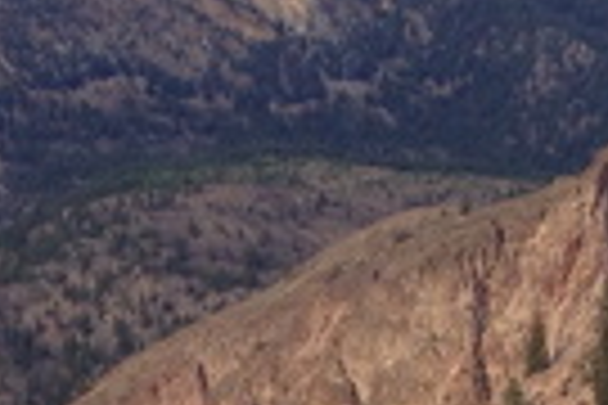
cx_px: 243
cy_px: 828
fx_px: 3394
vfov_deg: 6.6
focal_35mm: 201
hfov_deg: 10.2
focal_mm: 4.12
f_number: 2.4
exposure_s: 1/267
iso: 50
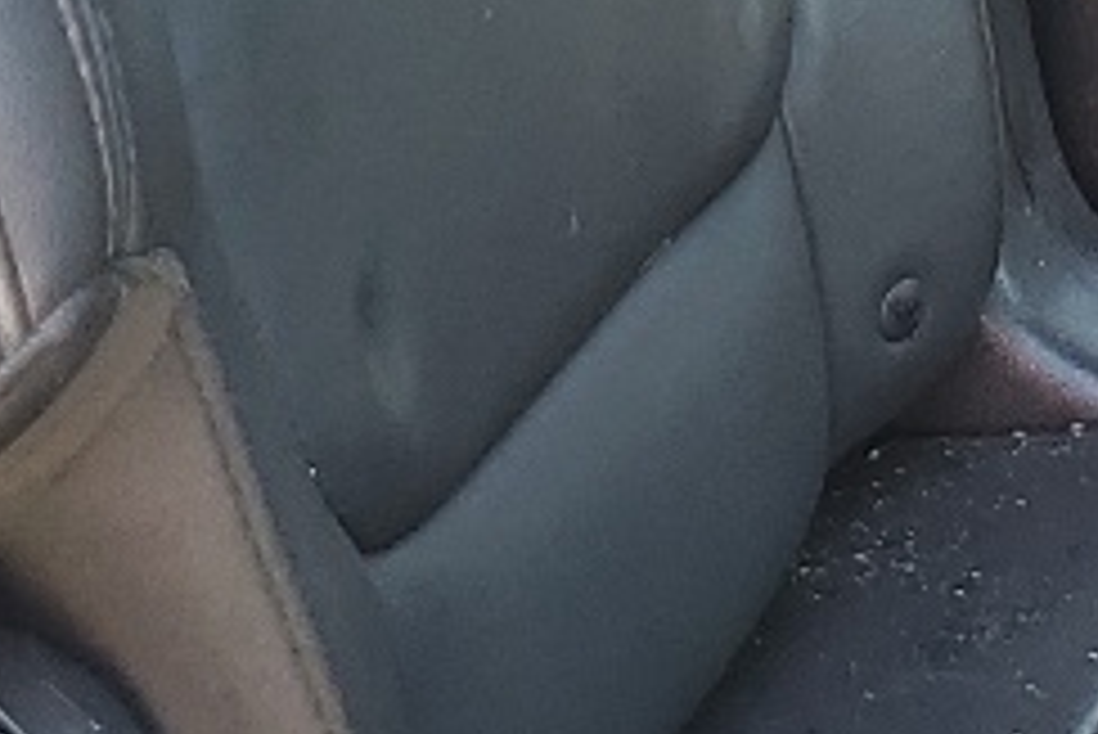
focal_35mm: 177
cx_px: 1440
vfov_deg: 7.5
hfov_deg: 11.3
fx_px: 5401
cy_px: -644
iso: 51
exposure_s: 1/50
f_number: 1.5
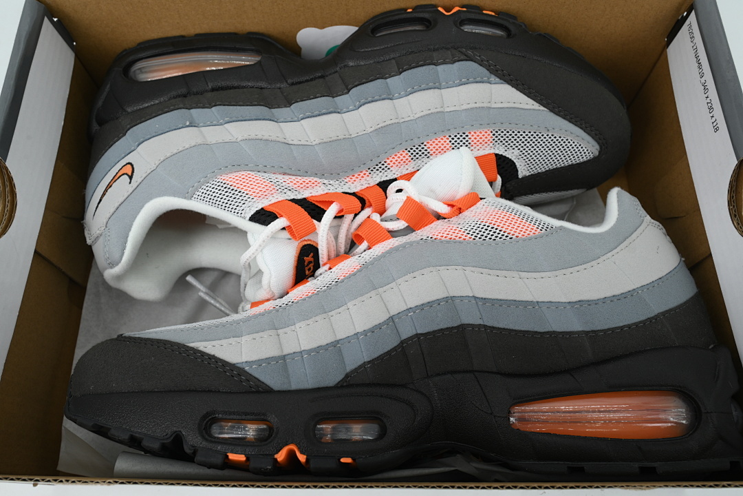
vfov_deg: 45.0
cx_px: 372
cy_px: 248
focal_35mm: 29
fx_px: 598
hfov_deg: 63.7
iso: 400
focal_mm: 29
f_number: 11
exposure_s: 1/80
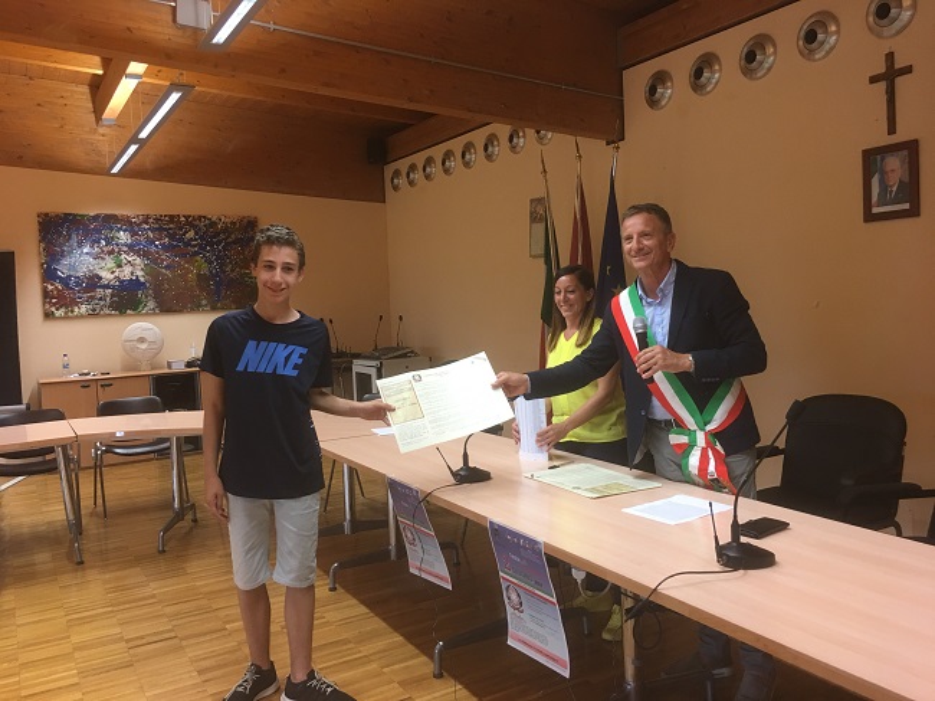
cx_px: 468
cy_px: 350
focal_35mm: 29
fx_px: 783
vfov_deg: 48.2
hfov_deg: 61.7
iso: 64
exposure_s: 1/17
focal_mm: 4.15
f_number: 2.2
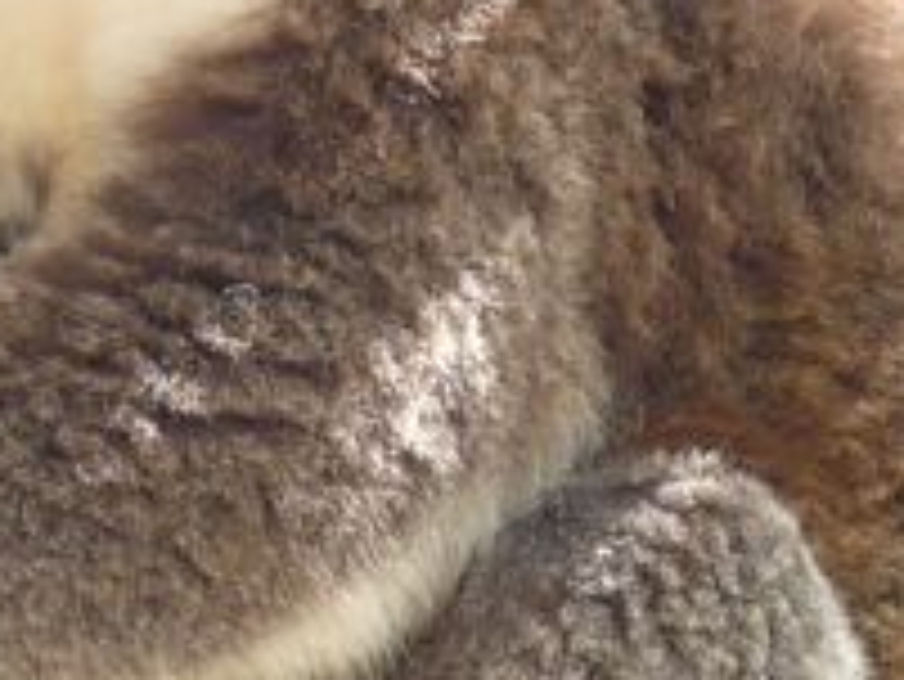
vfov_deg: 3.0
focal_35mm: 499
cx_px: 387
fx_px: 13039
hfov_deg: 4.0
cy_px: -185
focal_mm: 16.1
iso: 100
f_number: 3.4
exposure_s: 1/50
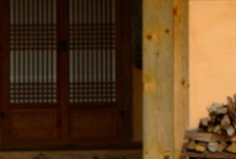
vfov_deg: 4.4
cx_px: 237
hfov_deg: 6.5
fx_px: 2077
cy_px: -15
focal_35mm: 316
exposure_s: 1/500
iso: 100
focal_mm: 70
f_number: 5.6
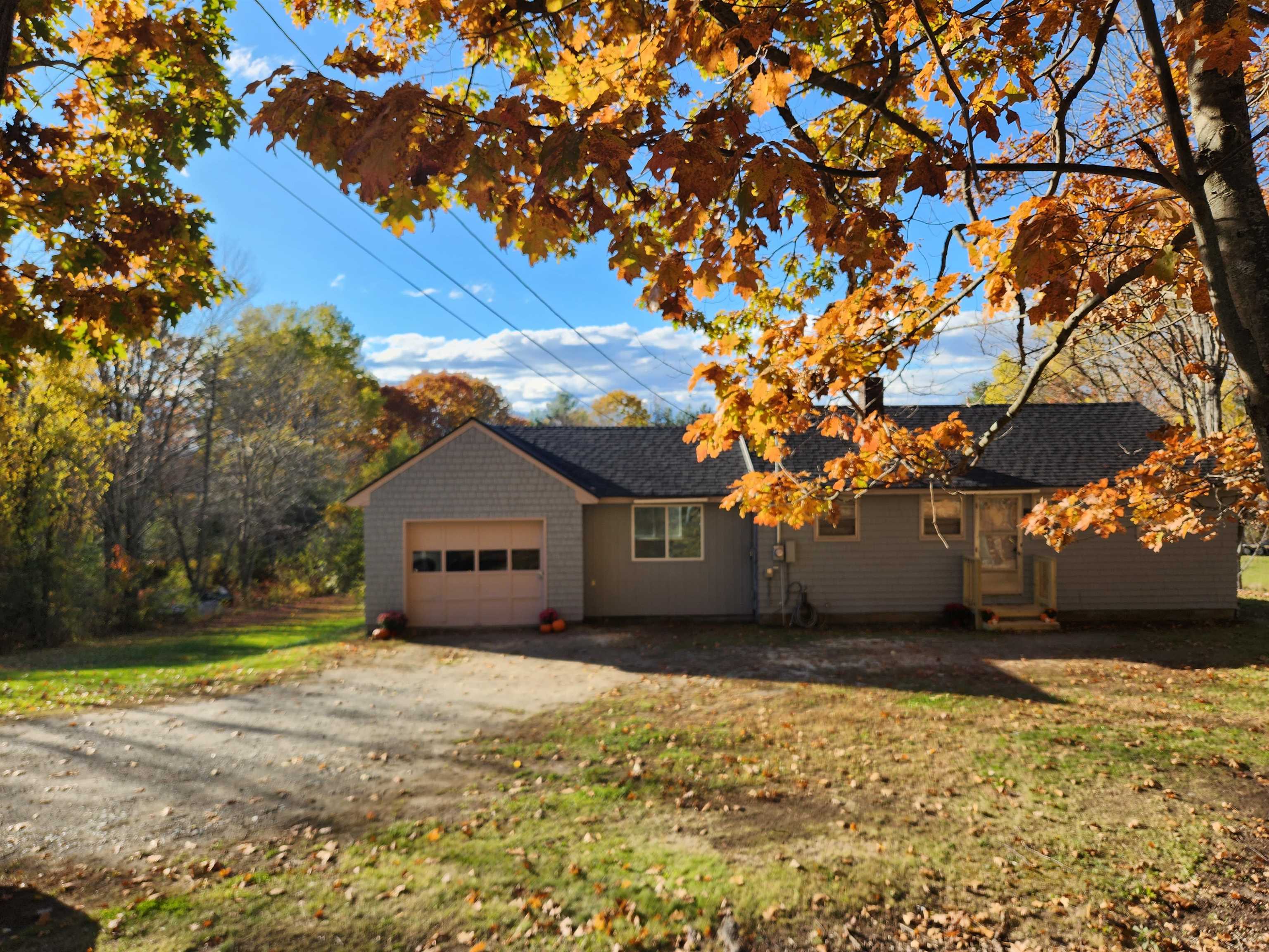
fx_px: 843
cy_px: 476
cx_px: 634
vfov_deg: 58.9
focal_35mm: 23
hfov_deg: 73.9
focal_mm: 5.4
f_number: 1.8
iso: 20
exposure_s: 1/816
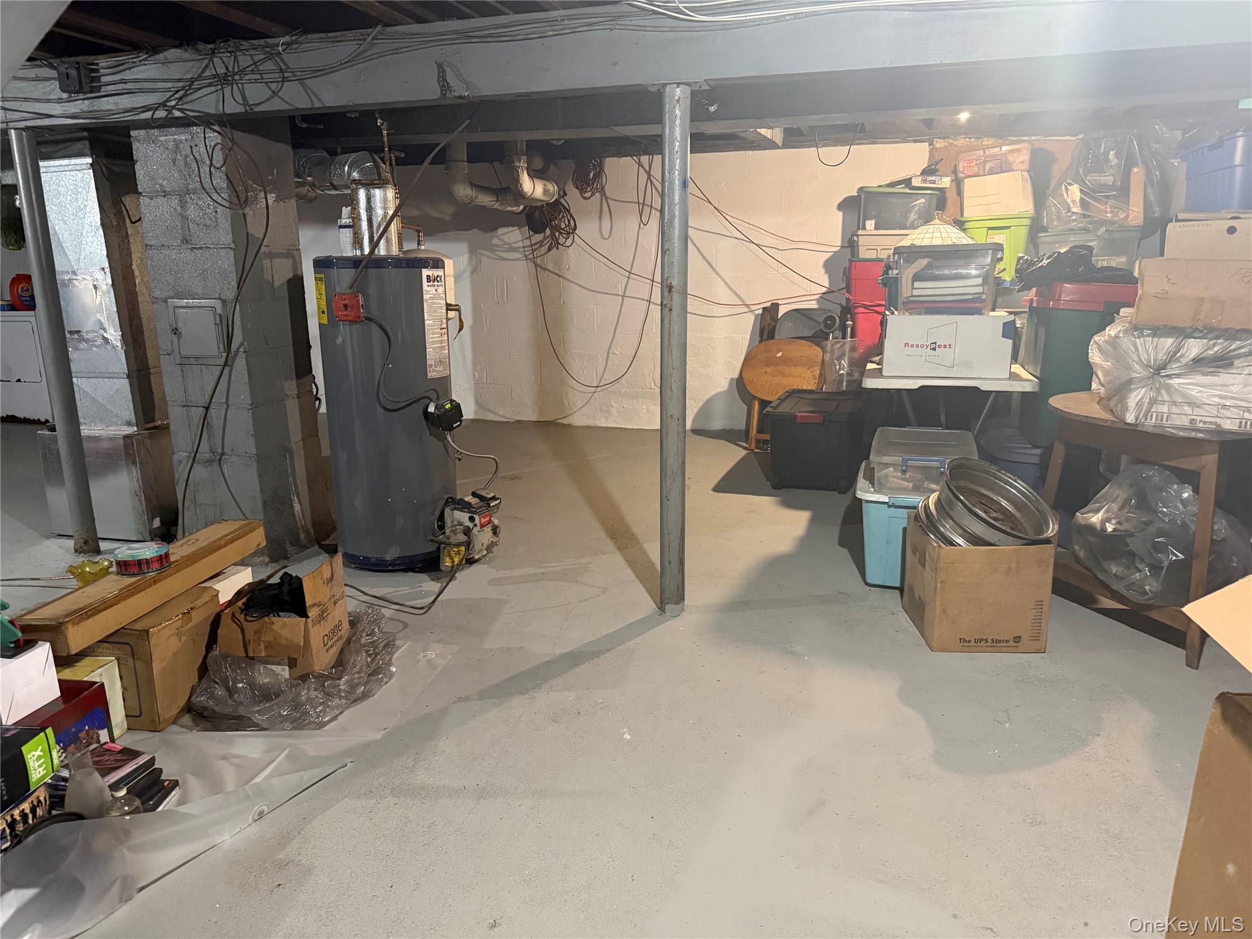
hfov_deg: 71.6
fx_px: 868
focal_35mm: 24
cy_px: 470
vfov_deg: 56.8
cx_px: 626
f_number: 1.78
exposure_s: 1/40
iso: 800
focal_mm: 6.76
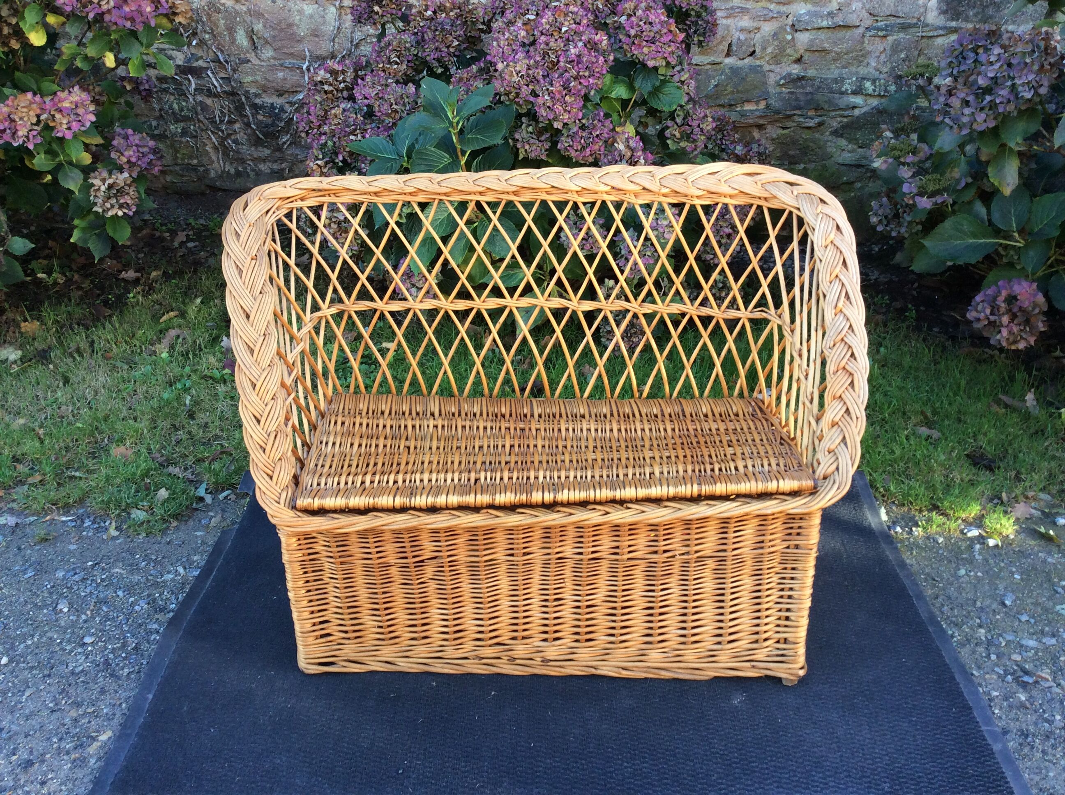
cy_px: 398
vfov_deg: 44.1
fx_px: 983
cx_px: 532
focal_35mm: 32
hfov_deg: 56.9
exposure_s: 1/100
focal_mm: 3.3
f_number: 2.4
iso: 50
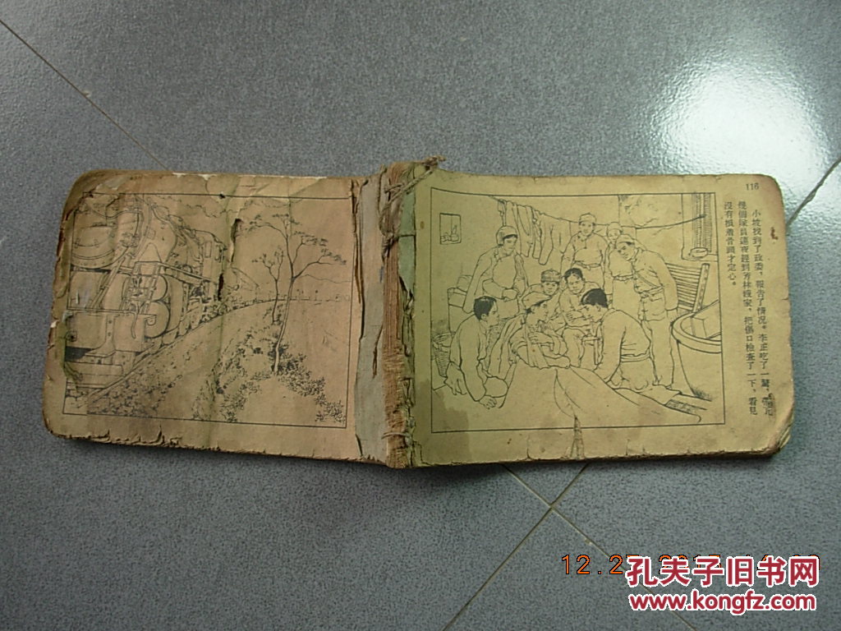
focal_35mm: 38
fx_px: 923
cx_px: 420
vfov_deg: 37.7
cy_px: 316
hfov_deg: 49.0
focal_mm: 6.3
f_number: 2.9
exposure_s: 1/64
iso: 50
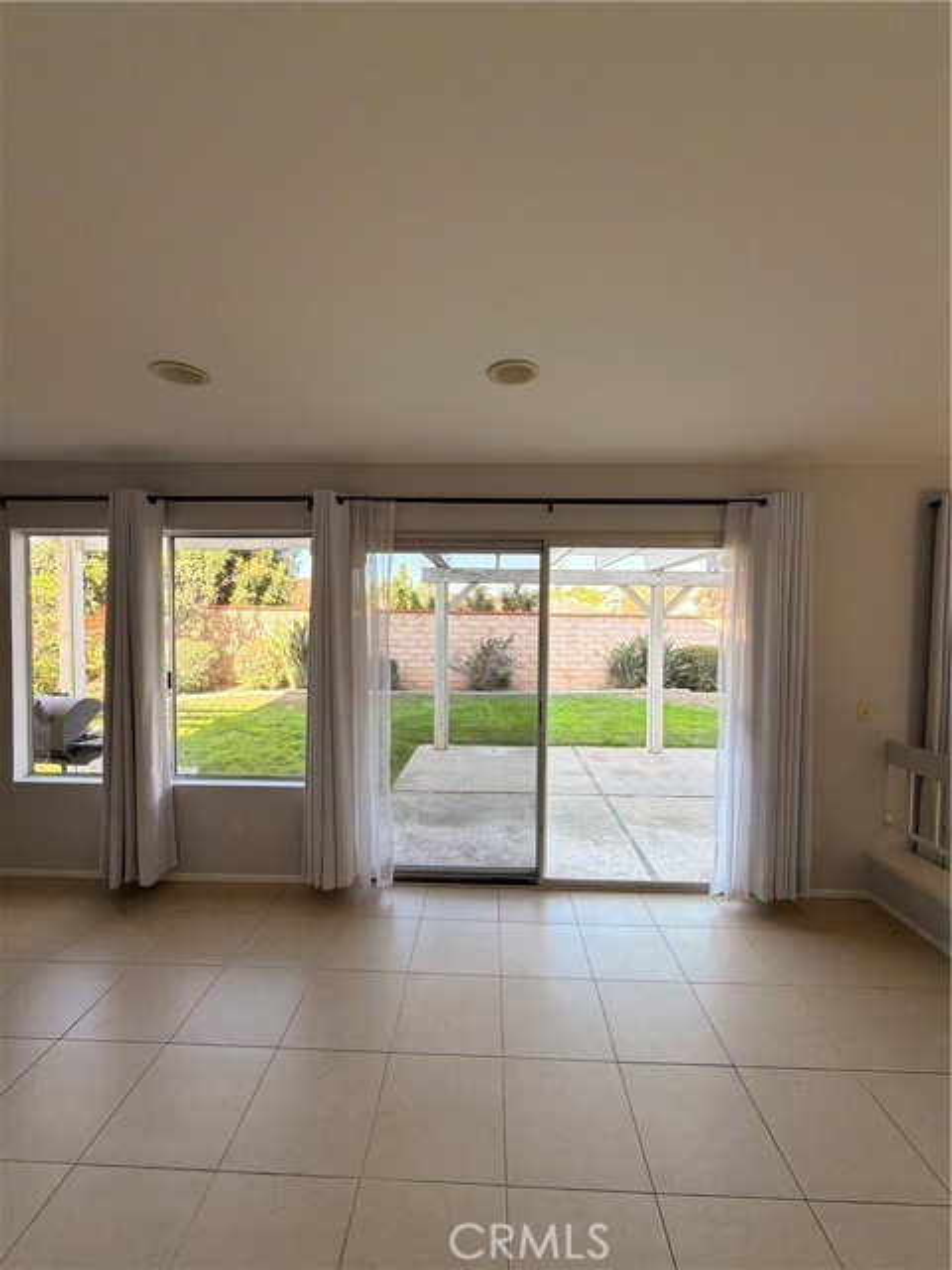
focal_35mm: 14
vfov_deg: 102.1
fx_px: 513
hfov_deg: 85.7
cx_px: 476
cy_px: 635
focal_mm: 2.22
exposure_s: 1/121
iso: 64
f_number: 2.2
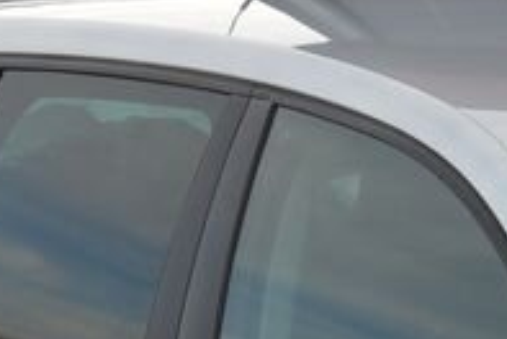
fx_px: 5134
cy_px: 729
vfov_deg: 3.7
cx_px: 908
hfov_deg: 5.6
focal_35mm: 364
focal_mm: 70
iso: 500
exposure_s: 1/250
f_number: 8
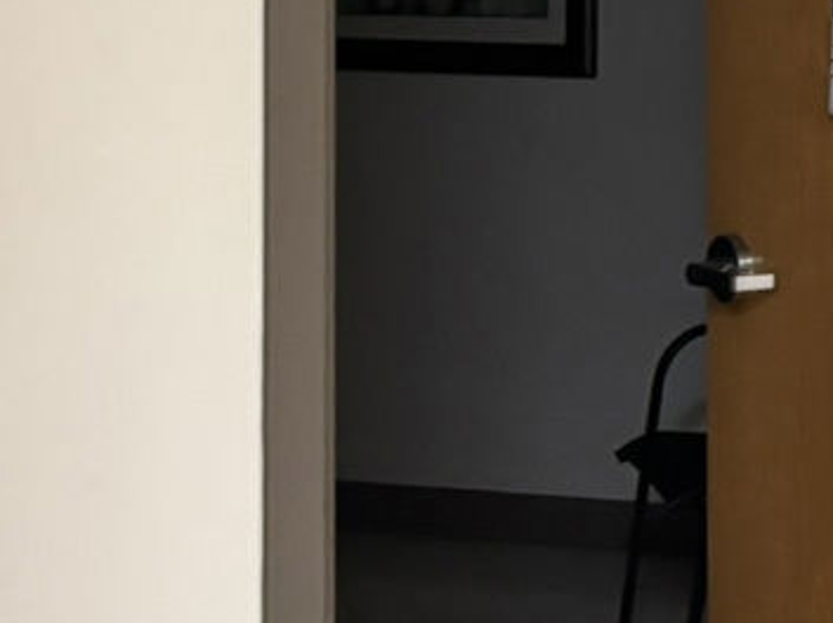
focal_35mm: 118
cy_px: -255
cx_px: 1208
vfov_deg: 12.1
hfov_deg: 15.5
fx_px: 2837
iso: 500
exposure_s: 1/40
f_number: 1.6
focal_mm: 5.96
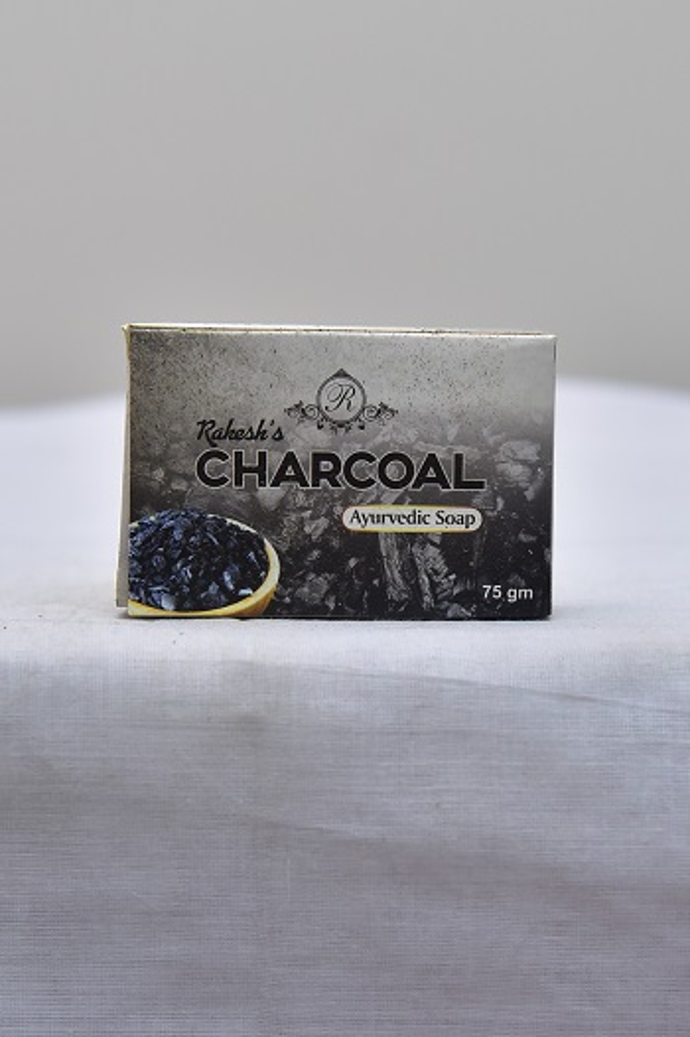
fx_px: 2159
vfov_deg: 27.0
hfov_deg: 18.2
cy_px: 518
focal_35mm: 75
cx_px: 345
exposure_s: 1/125
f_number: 4.5
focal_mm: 75
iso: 1600
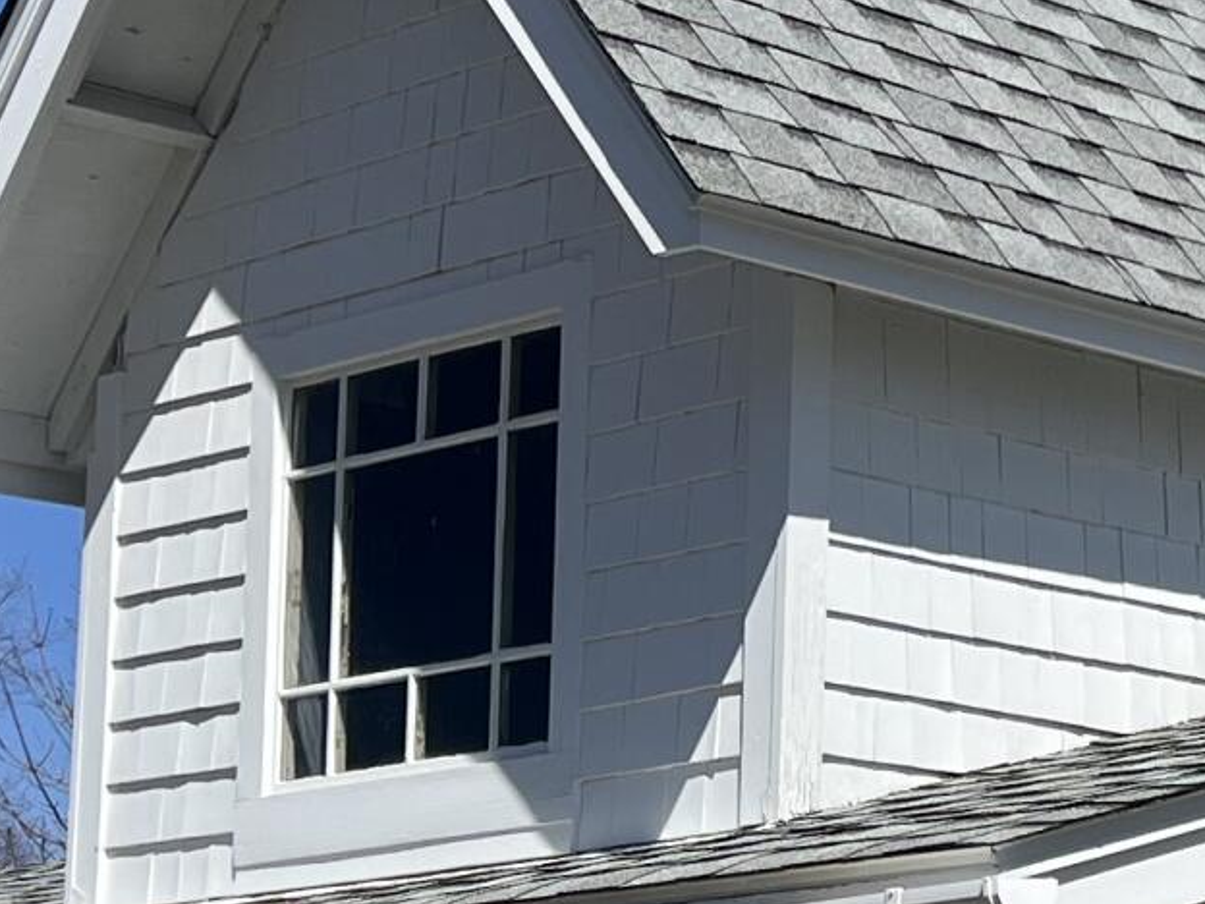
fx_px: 4351
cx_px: 1684
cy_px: 807
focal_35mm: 125
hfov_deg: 14.9
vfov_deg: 11.8
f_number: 1.5
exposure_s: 1/7463
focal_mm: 5.7
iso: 50
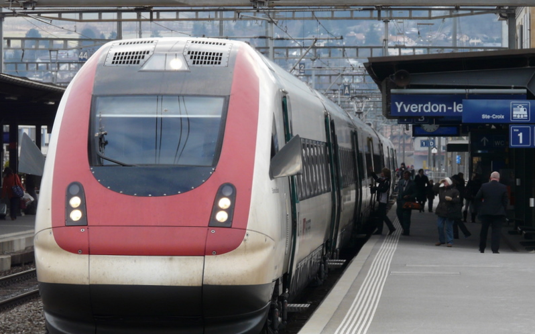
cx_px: 277
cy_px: 196
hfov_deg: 8.6
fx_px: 3544
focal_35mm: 243
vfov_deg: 5.4
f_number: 4
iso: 100
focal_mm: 30
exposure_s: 1/160
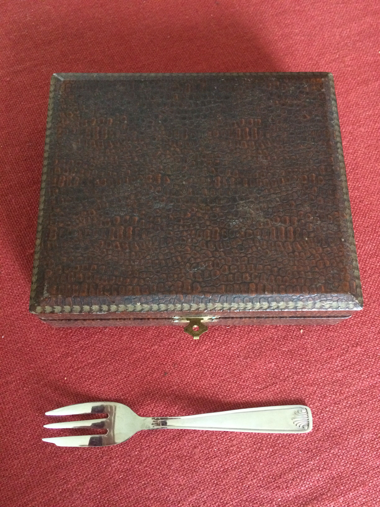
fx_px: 424
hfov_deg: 48.2
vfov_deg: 61.7
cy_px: 254
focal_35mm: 29
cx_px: 190
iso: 400
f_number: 2.2
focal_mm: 4.15
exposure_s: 1/17
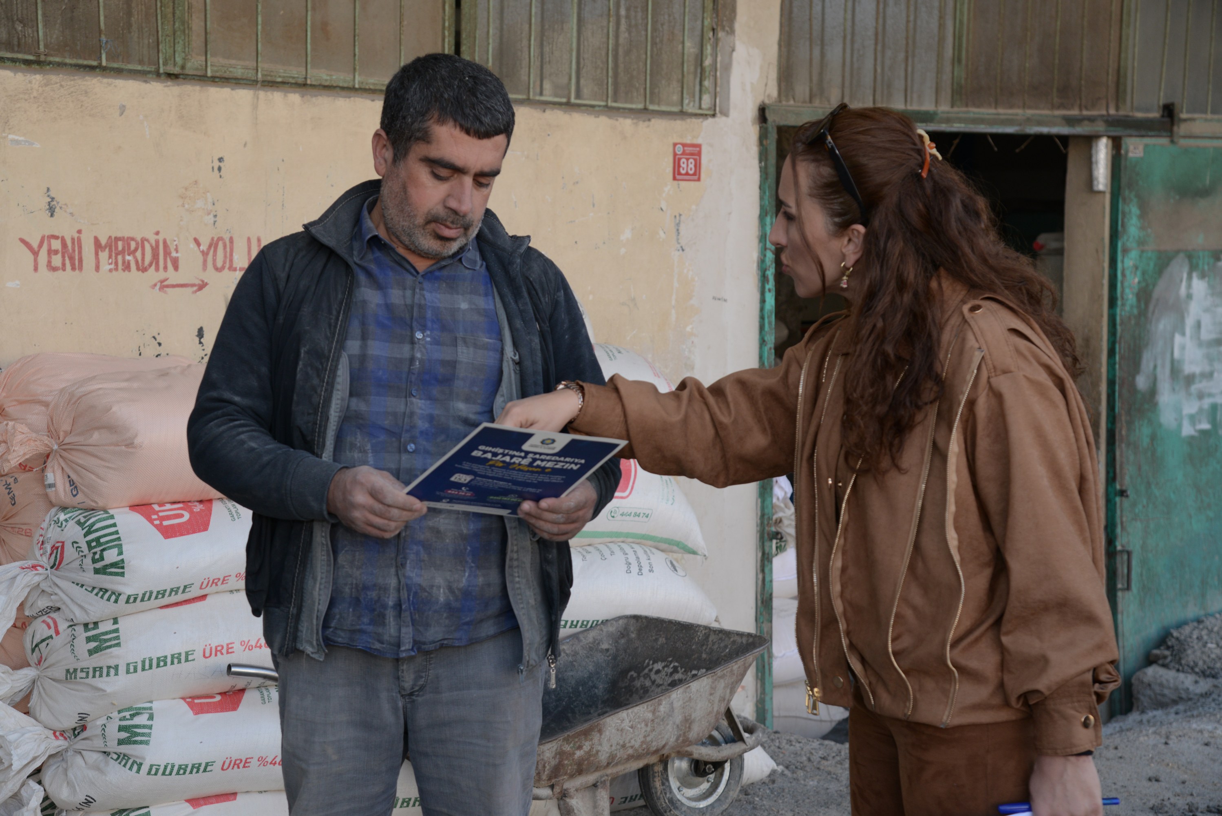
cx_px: 611
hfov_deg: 34.5
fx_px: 1969
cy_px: 408
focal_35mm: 58
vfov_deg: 23.4
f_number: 6.3
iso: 400
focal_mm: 58
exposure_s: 1/250
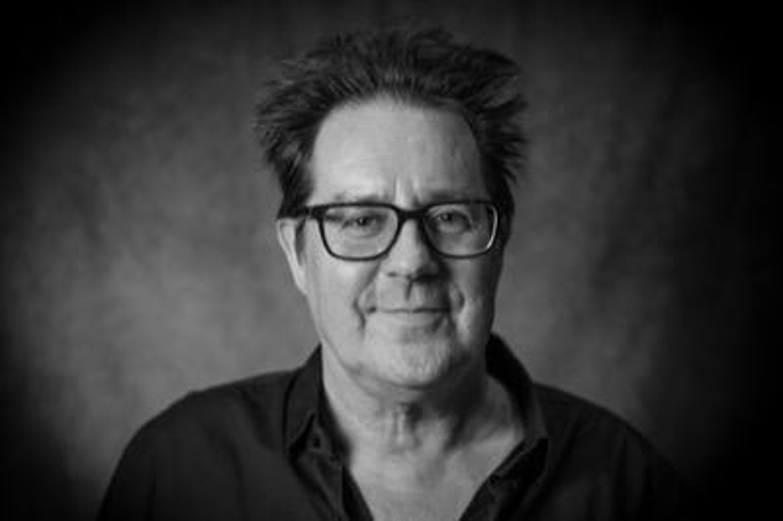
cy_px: 260
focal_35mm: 53
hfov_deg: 37.5
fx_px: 1152
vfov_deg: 25.5
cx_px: 392
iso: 200
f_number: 1.8
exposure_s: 1/60
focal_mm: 35
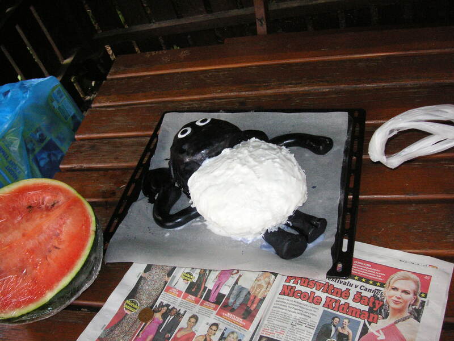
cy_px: 170
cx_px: 227
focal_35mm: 37
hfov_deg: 50.1
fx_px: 485
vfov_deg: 38.7
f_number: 2.8
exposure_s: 1/180
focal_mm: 6.1
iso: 160
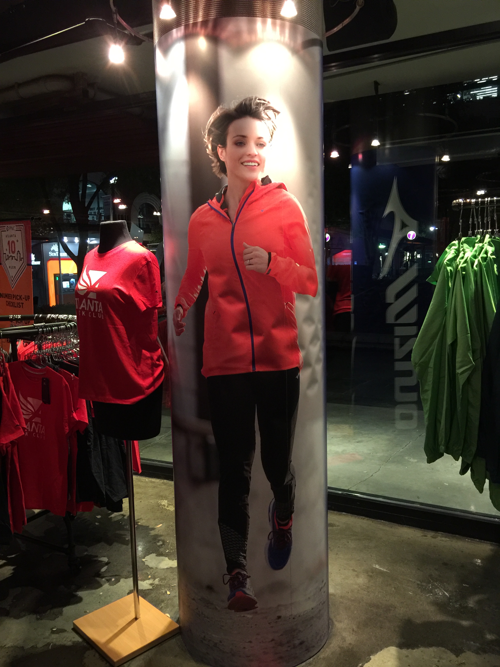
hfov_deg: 48.2
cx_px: 250
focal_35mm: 29
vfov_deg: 61.7
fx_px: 559
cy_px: 334
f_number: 2.2
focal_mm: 4.15
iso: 125
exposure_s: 1/15
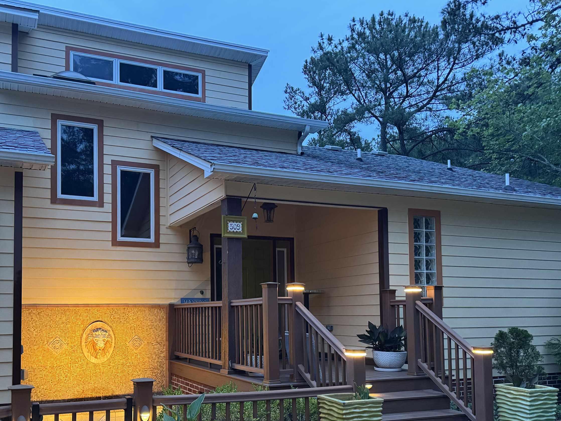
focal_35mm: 33
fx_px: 535
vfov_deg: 42.4
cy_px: 281
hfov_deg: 54.9
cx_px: 225
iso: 640
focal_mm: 6.76
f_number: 1.78
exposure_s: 1/60
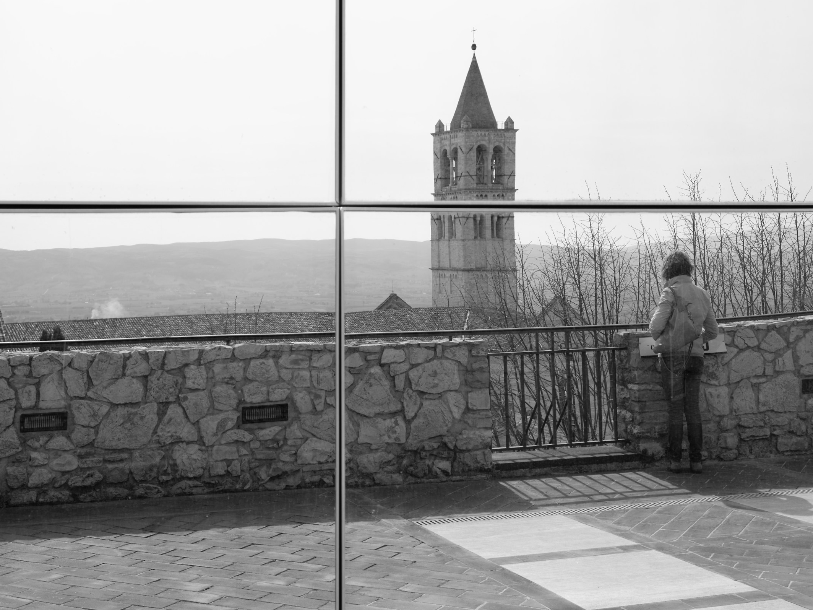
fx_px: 1198
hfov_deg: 37.5
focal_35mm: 51
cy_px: 304
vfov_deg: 28.6
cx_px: 430
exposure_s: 1/220
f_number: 5.6
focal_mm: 31.5
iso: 200
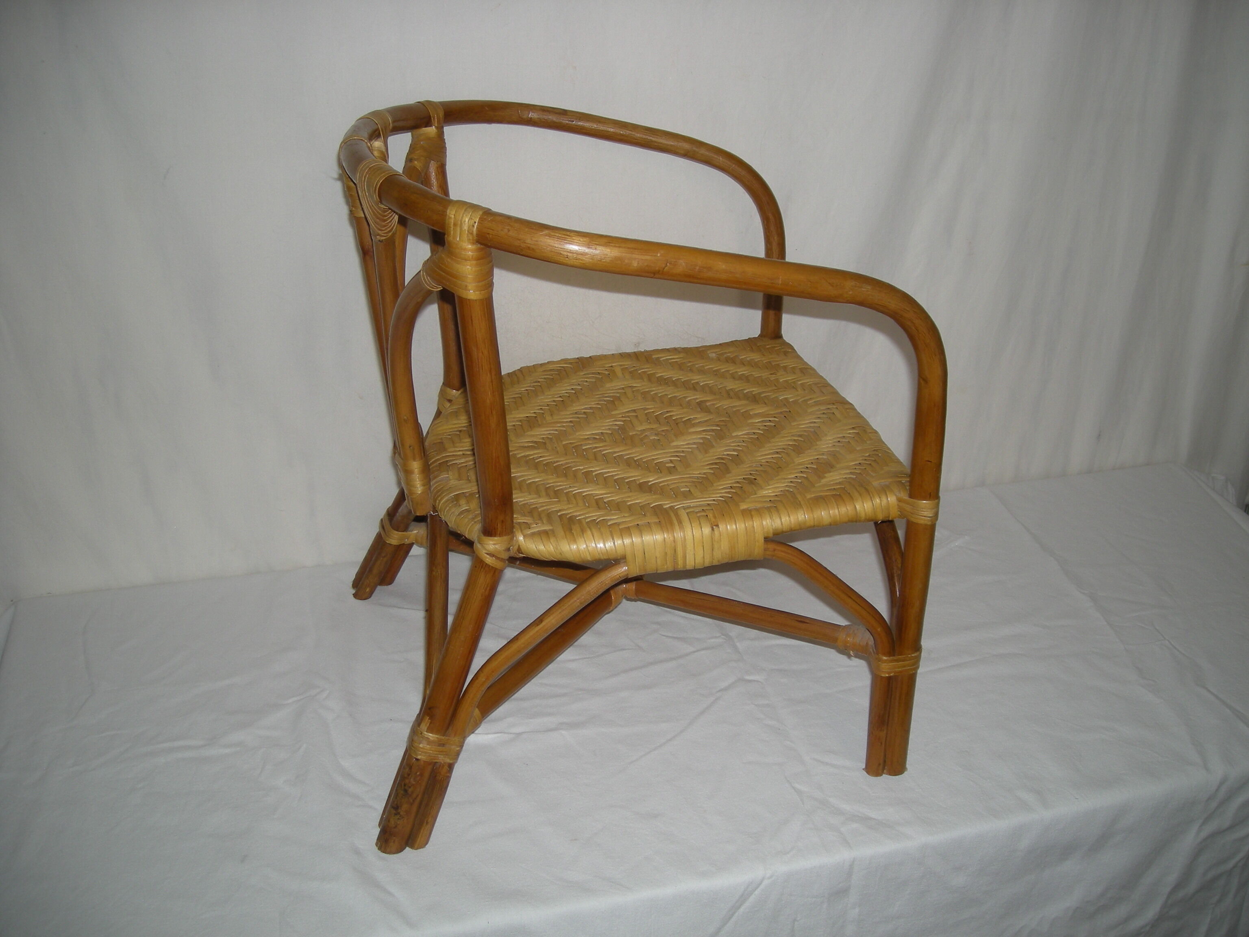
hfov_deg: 52.6
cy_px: 468
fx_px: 1263
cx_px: 624
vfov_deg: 40.7
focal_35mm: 35
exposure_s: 1/54.5
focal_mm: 5.7
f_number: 2.8
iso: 50
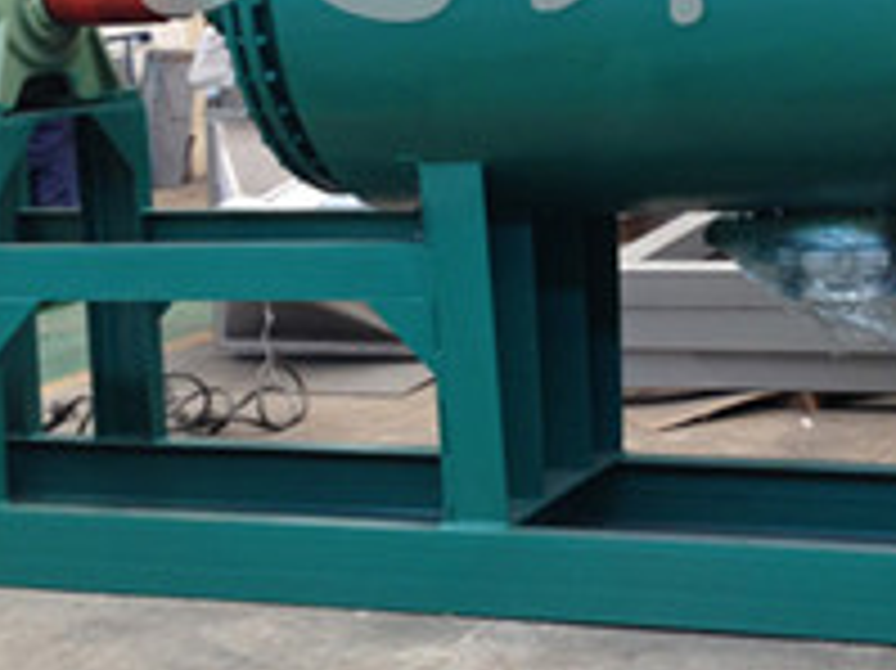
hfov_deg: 22.0
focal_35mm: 88
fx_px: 2276
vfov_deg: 16.5
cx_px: 684
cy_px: 40
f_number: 2.4
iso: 50
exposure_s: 1/35
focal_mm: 4.28
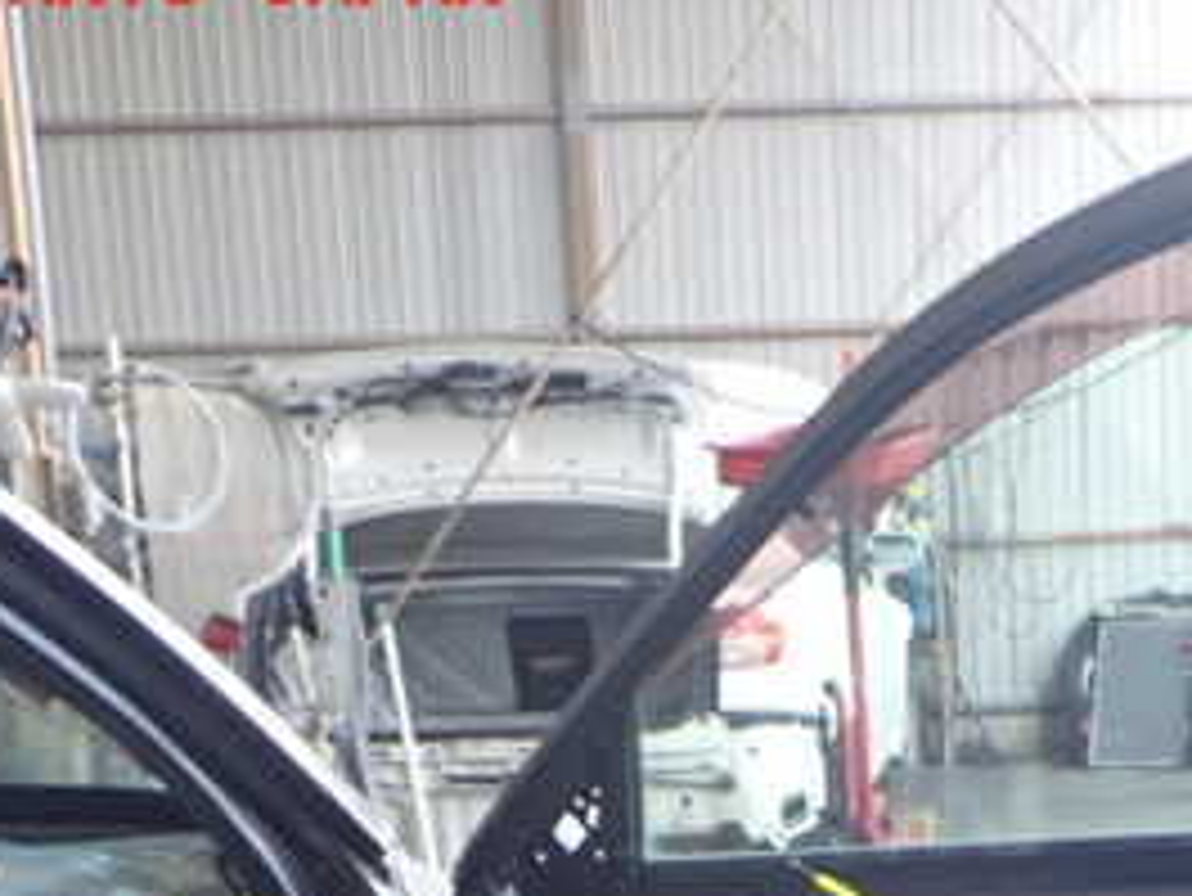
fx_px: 2343
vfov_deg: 20.8
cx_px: 1035
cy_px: 932
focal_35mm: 68
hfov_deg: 27.7
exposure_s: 1/60
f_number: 2.3
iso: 200
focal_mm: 5.4
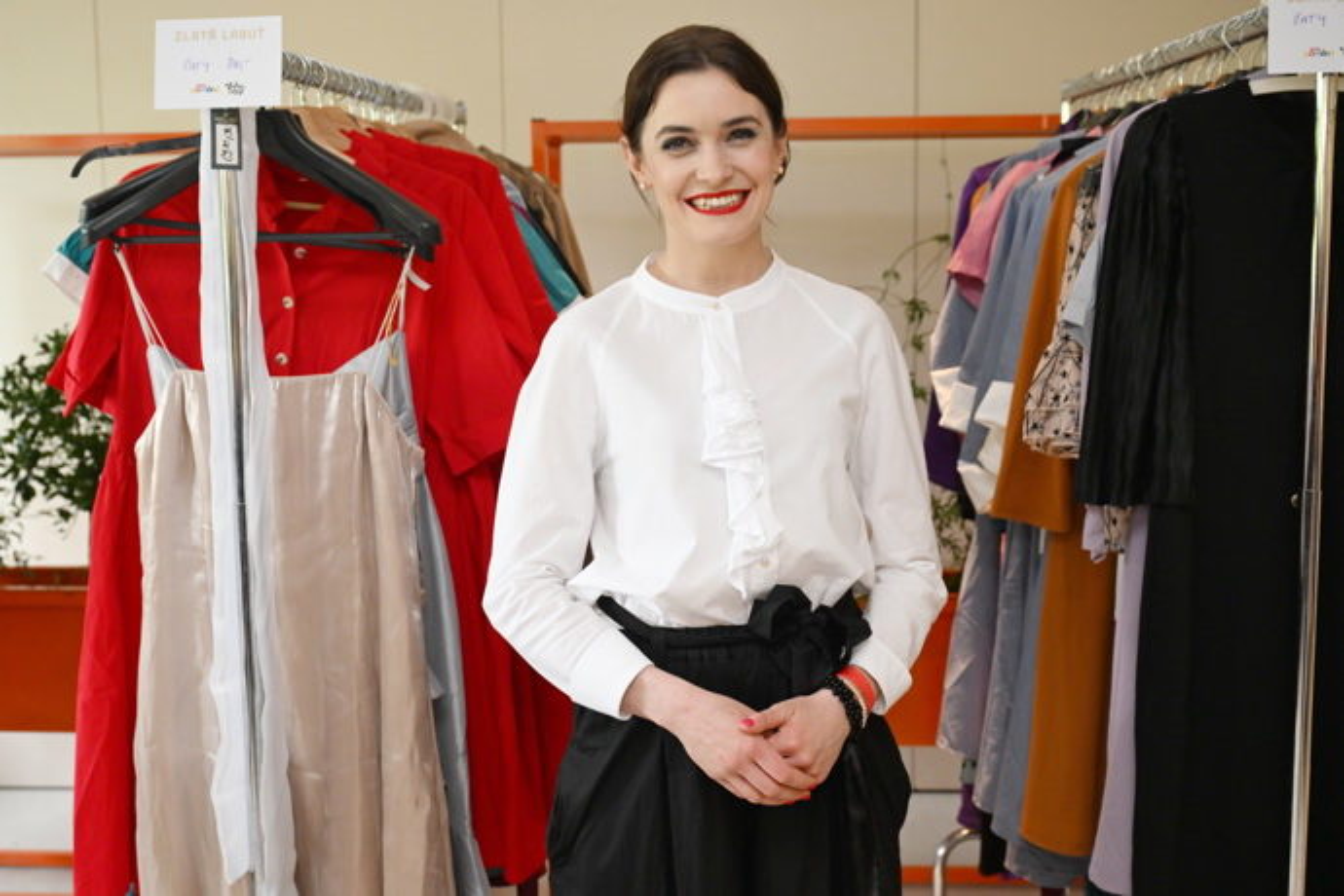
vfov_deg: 31.9
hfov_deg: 46.4
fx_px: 1568
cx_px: 672
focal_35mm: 42
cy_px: 448
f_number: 5
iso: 2500
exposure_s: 1/200
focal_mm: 42
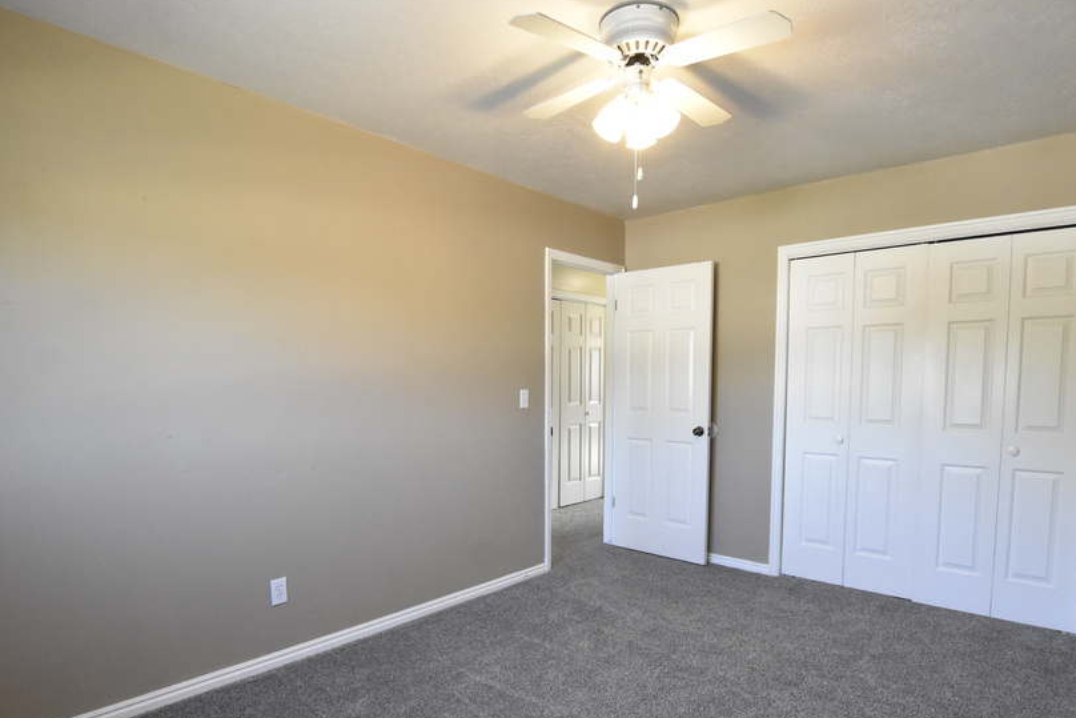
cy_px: 435
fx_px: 568
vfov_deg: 63.9
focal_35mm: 19
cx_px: 553
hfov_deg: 86.9
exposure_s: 1/180
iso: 3200
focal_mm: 10
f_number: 5.6
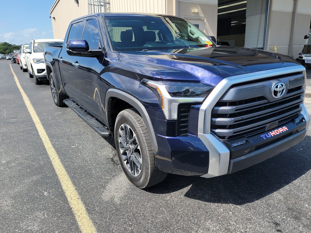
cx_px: 157
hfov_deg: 67.3
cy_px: 109
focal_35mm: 26
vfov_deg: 53.0
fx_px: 234
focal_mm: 6.7
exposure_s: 1/566
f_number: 1.8
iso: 50
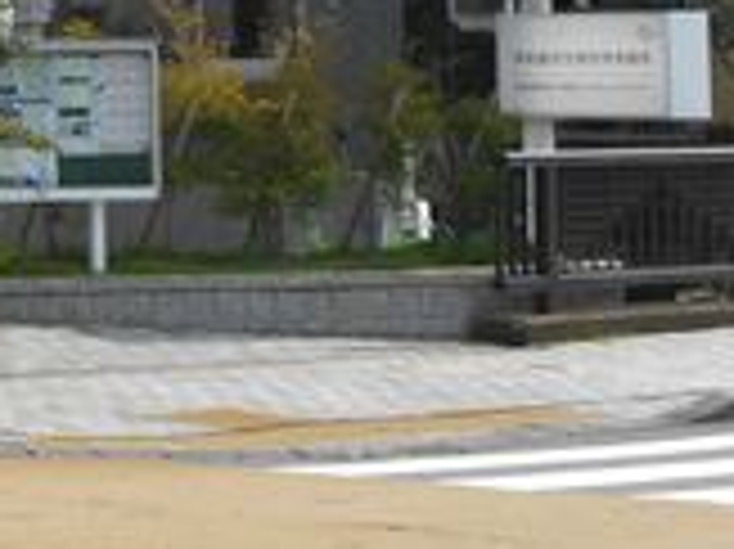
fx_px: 4005
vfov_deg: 7.7
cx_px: -464
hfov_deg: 10.0
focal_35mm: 189
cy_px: -234
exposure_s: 1/320
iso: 80
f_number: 5.2
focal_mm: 10
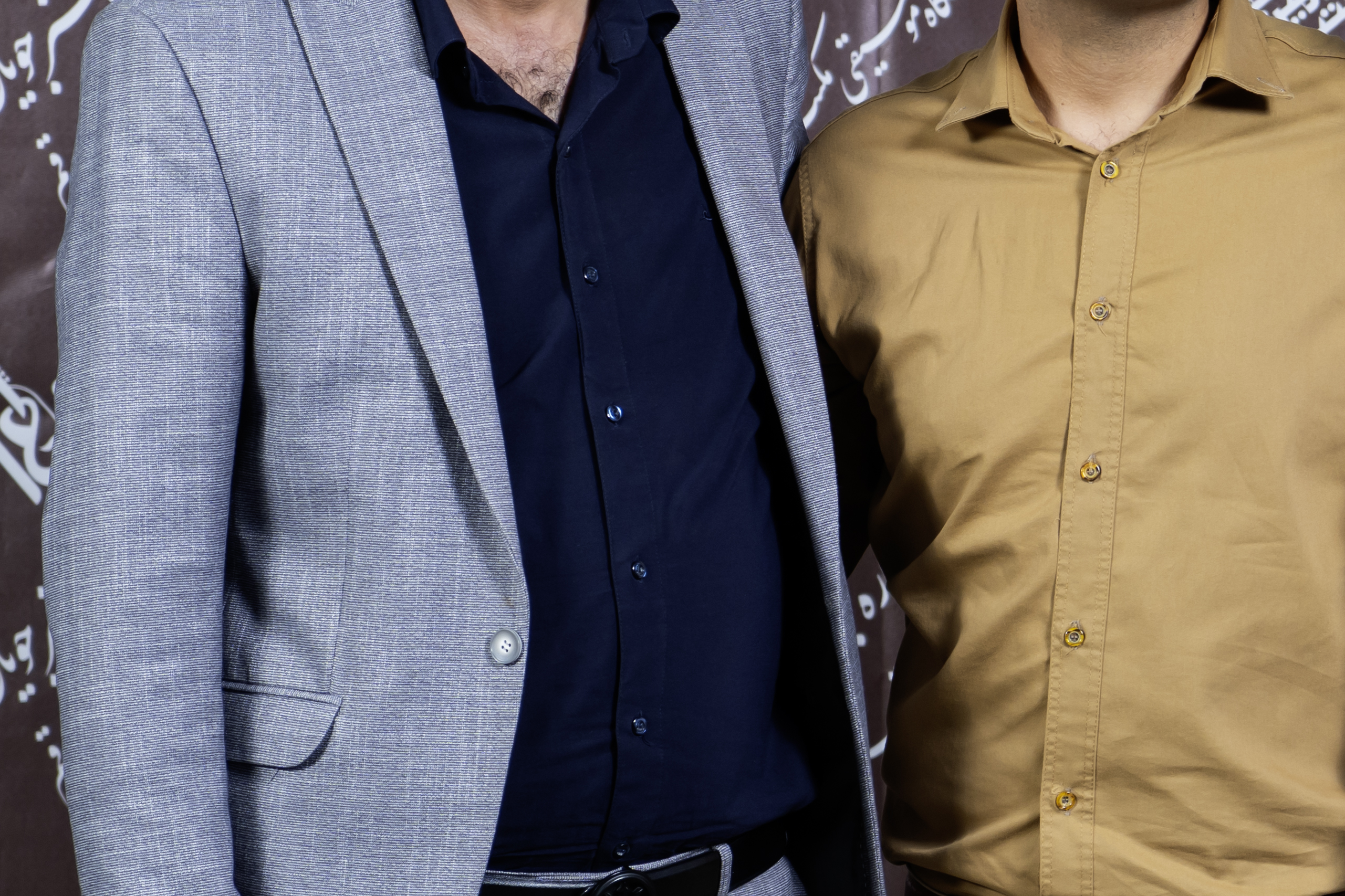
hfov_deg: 12.4
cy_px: 281
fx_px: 6126
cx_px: 1193
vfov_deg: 8.4
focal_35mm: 164
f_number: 4
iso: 320
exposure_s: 1/125
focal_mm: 70
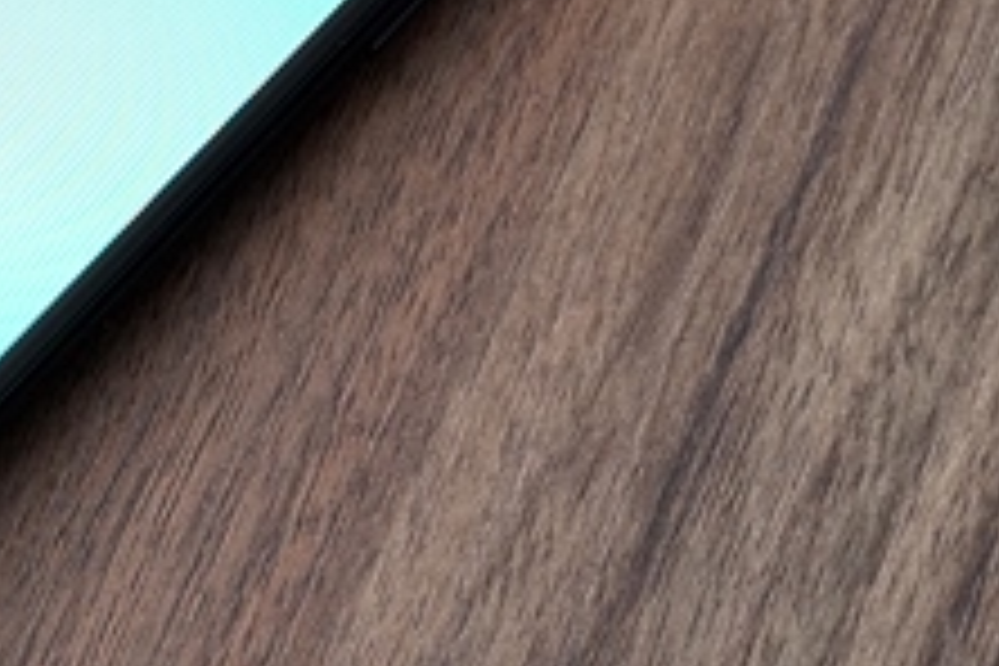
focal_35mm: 243
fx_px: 6743
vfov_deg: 5.6
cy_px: 27
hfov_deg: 8.4
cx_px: -216
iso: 800
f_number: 5
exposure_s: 1/125
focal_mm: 50
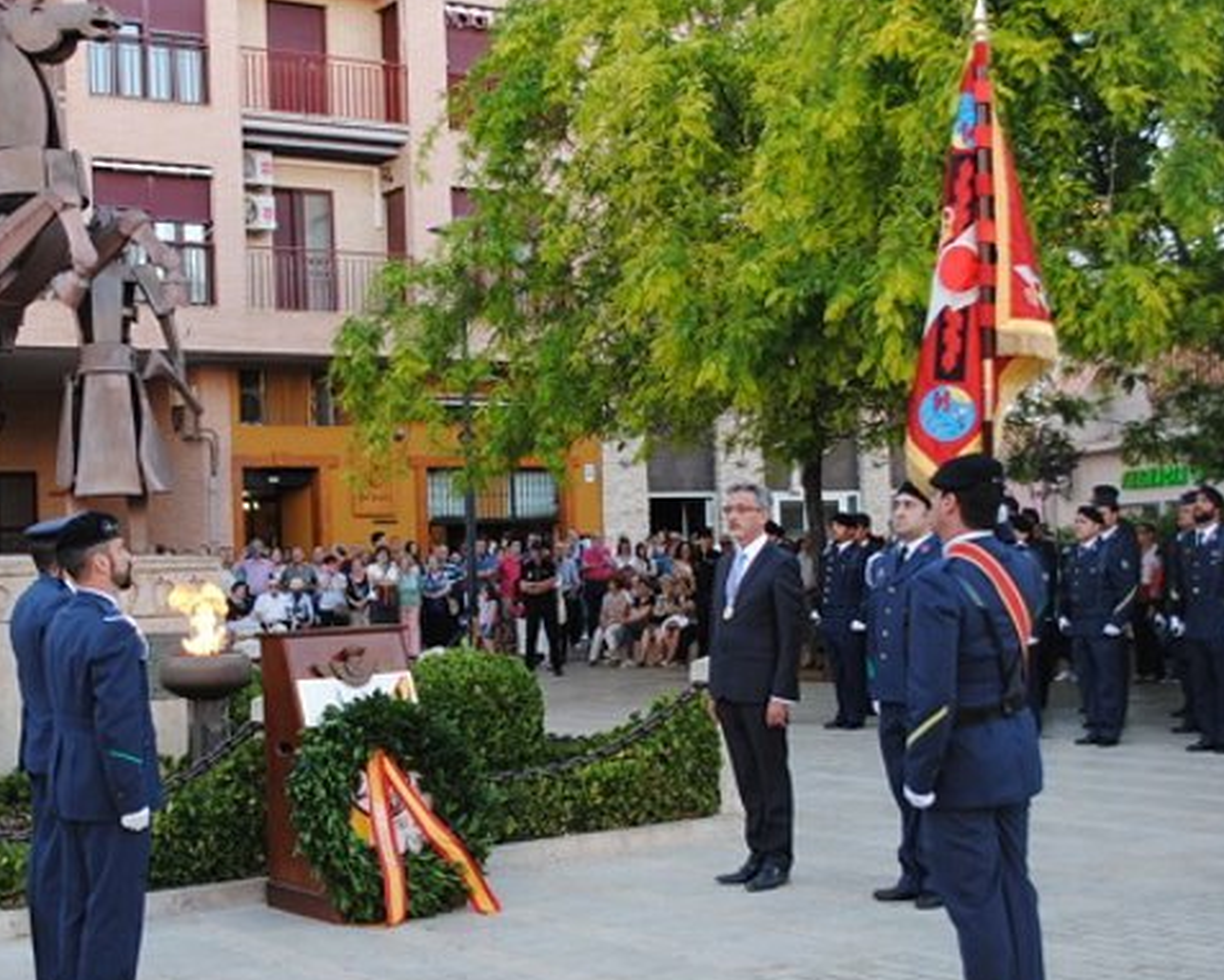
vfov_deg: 28.6
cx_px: 408
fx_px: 1921
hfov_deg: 35.0
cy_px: 541
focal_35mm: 53
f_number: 4.2
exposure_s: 1/50
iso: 200
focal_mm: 26
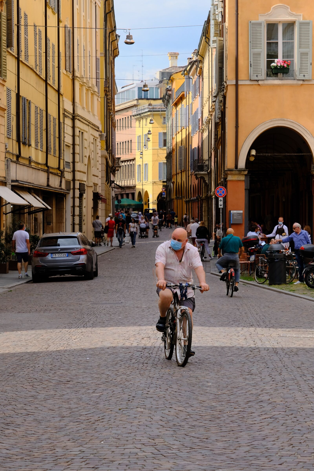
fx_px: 1570
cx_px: 157
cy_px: 236
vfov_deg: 17.1
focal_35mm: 120
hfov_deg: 11.4
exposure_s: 1/250
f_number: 6.4
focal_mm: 80
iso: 160
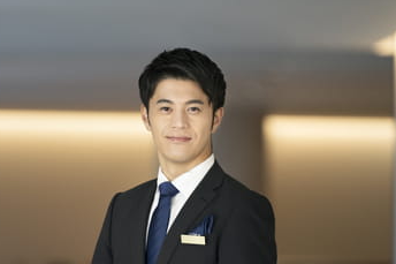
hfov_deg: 5.5
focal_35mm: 372
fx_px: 4090
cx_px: 130
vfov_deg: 3.7
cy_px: 242
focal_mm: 200
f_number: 2.8
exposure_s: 1/200
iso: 400
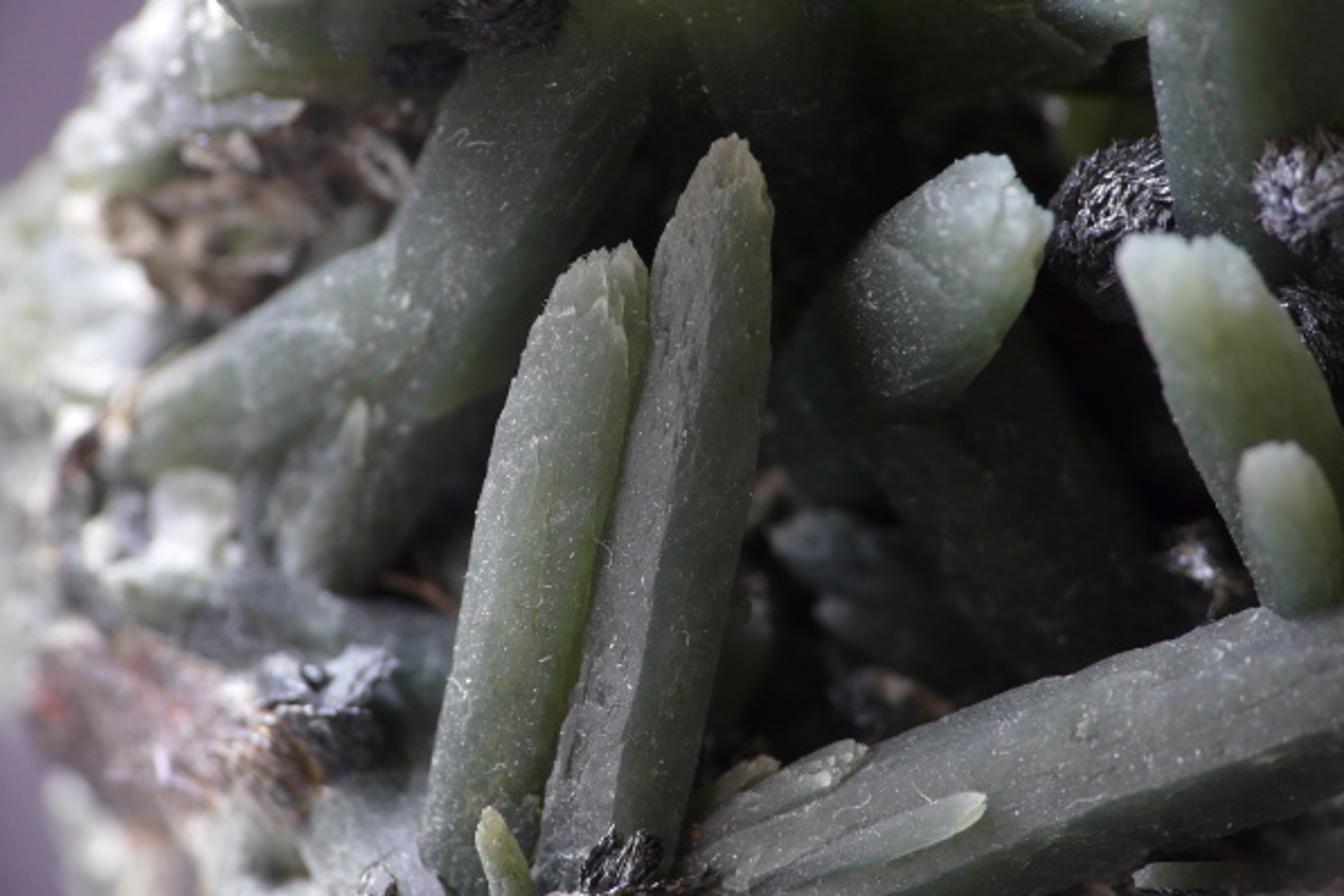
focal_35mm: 164
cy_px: 439
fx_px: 6122
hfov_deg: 12.5
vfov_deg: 8.4
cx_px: 673
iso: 100
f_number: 3.6
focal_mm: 25.9
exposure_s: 1/2.5
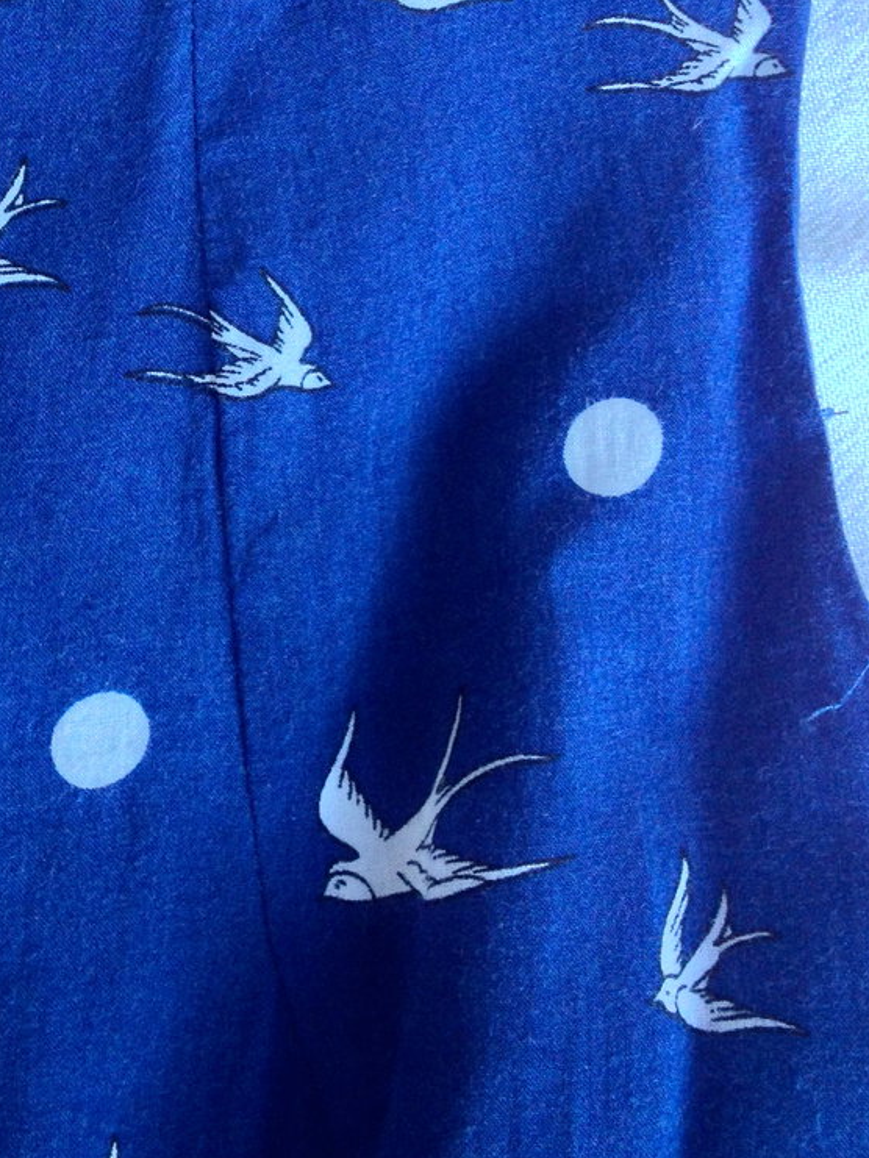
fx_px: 2108
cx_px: 141
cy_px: 340
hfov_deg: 22.9
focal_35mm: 63
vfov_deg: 30.4
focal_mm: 4.28
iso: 80
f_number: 2.4
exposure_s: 1/20
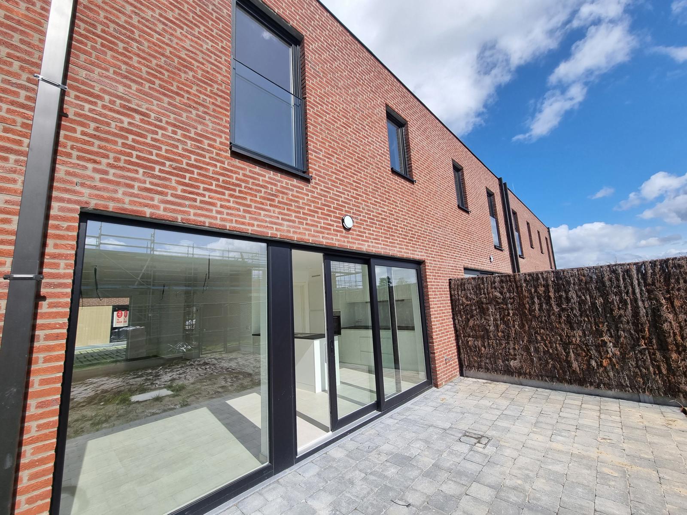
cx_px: 344
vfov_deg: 89.9
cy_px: 258
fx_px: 258
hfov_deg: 106.2
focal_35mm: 13
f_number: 2.2
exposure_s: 1/1916
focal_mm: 2.2
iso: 50
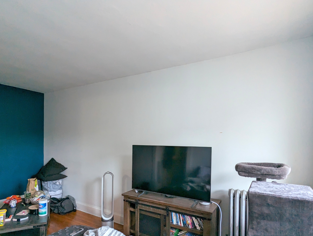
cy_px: 146
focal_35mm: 20
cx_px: 149
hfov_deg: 81.6
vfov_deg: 65.2
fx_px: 181
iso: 81
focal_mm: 2.35
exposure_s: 1/56.8
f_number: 2.2
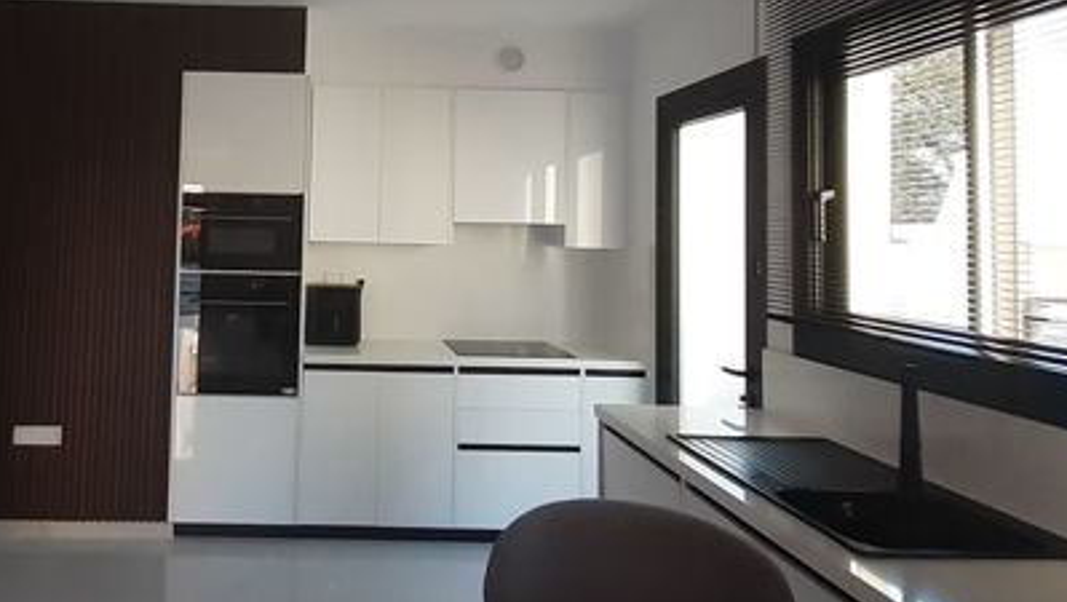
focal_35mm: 25
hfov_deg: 71.2
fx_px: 708
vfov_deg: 45.7
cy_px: 225
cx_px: 330
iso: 64
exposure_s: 1/40
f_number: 2.2
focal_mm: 1.13
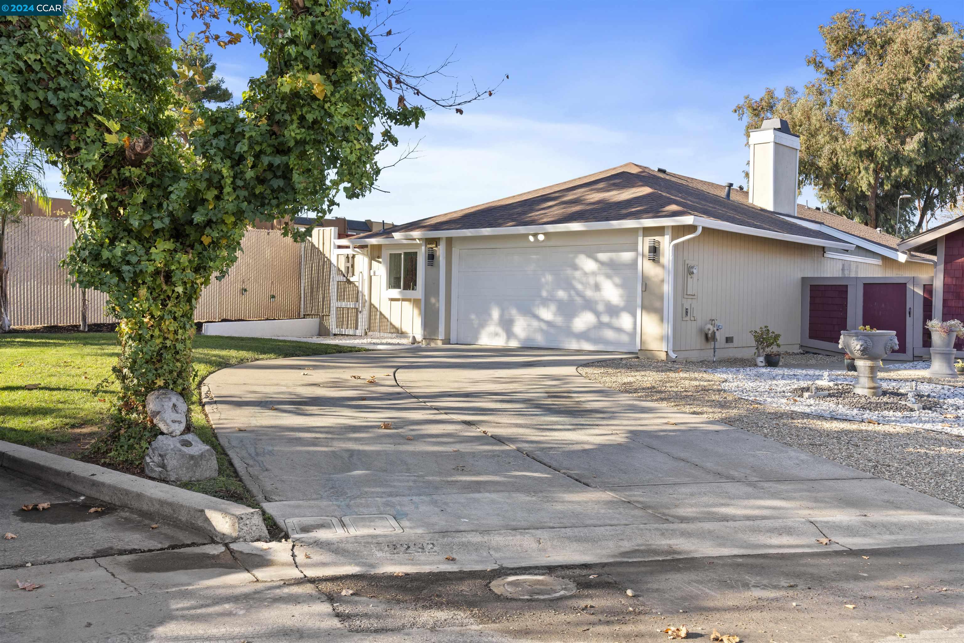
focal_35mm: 35
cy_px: 322
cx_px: 482
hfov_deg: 54.4
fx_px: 937
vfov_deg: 37.9
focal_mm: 35
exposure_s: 1/125
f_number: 8
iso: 200
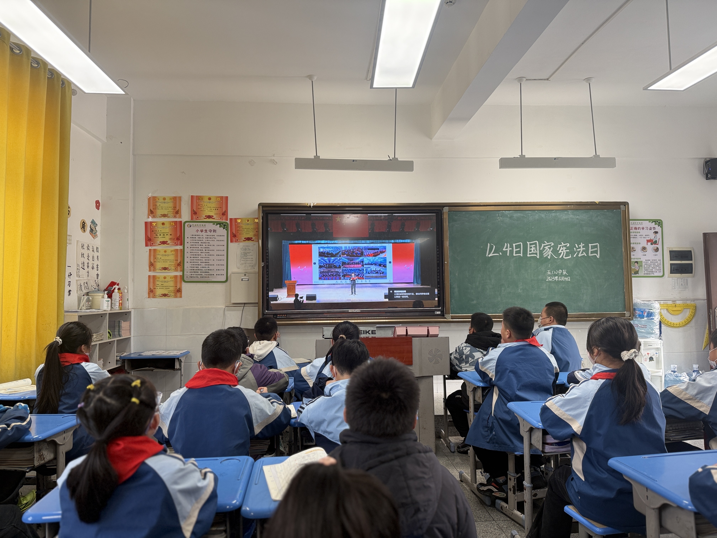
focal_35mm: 24
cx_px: 358
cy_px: 269
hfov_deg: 71.6
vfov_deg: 56.8
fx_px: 497
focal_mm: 6.76
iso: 100
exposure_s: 1/100
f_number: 1.78
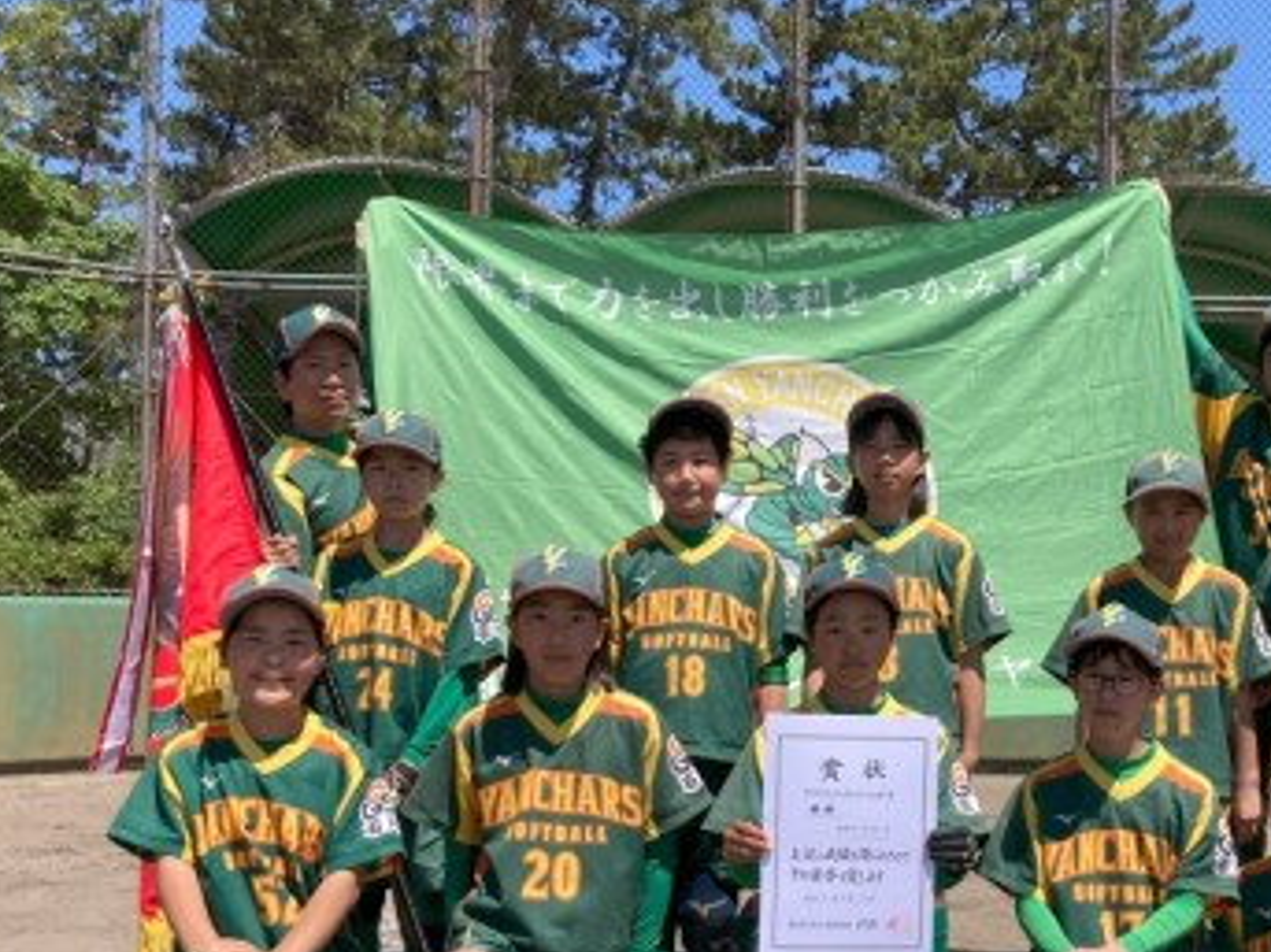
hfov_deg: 38.3
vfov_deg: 29.4
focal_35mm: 49
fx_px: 1799
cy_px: 641
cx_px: 889
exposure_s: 1/1621
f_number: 1.8
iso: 20
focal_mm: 3.99
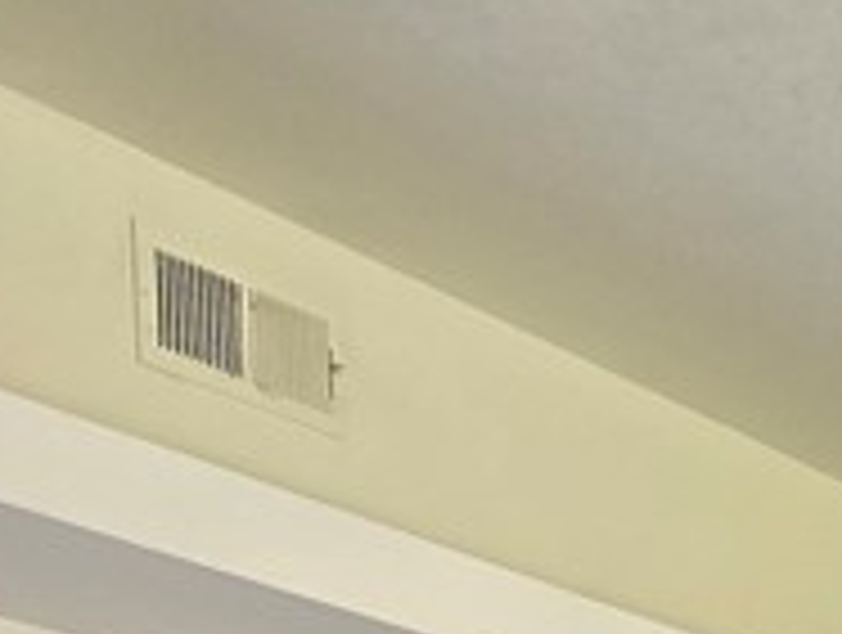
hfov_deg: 25.8
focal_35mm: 71
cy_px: 1524
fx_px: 1730
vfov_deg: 14.2
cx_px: 869
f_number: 2.2
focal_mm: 2.2
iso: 100
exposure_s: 1/60
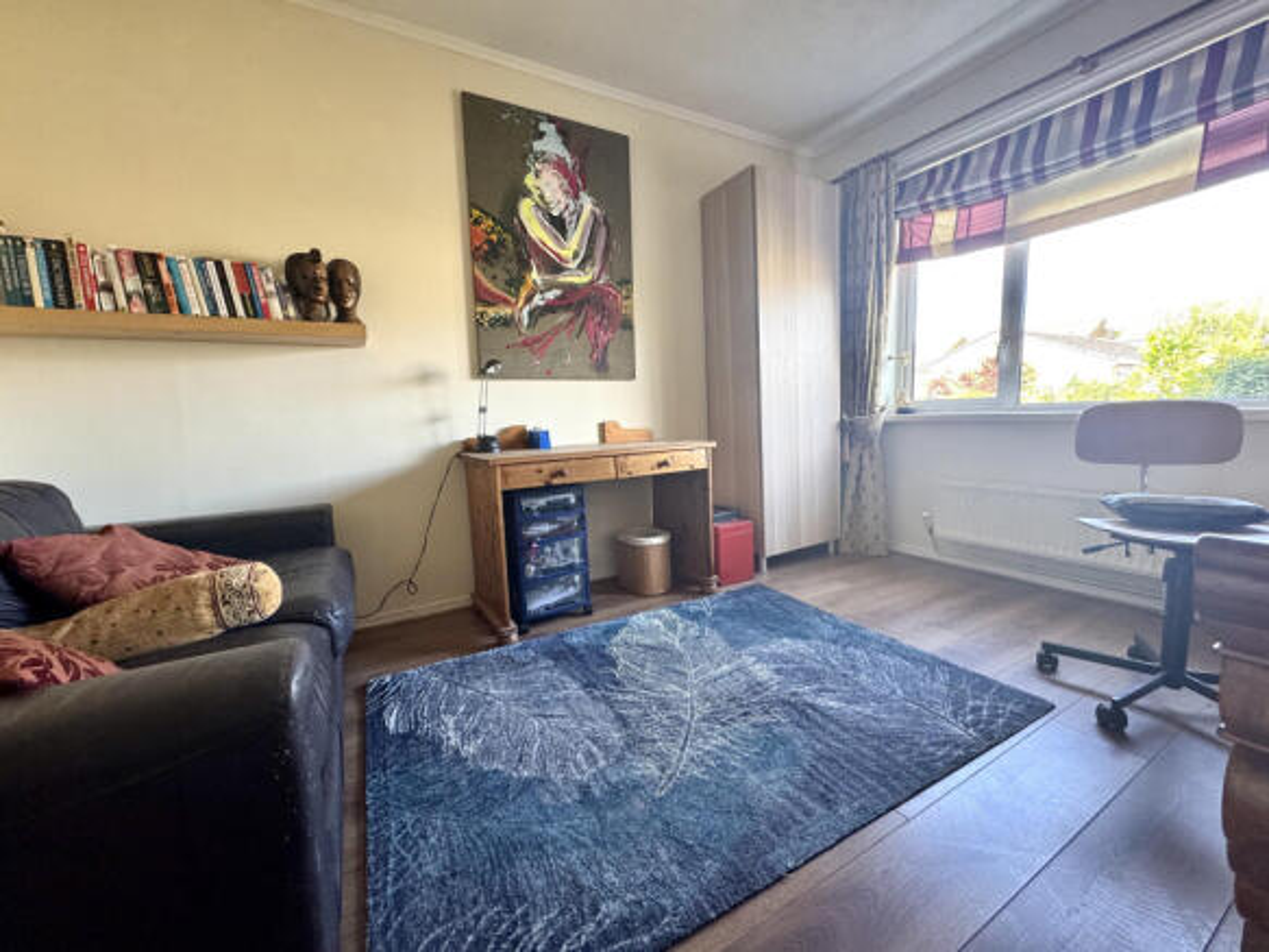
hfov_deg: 102.1
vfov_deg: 85.7
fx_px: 513
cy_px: 476
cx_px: 634
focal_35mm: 14
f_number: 2.2
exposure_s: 1/99
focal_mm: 2.22
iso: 250
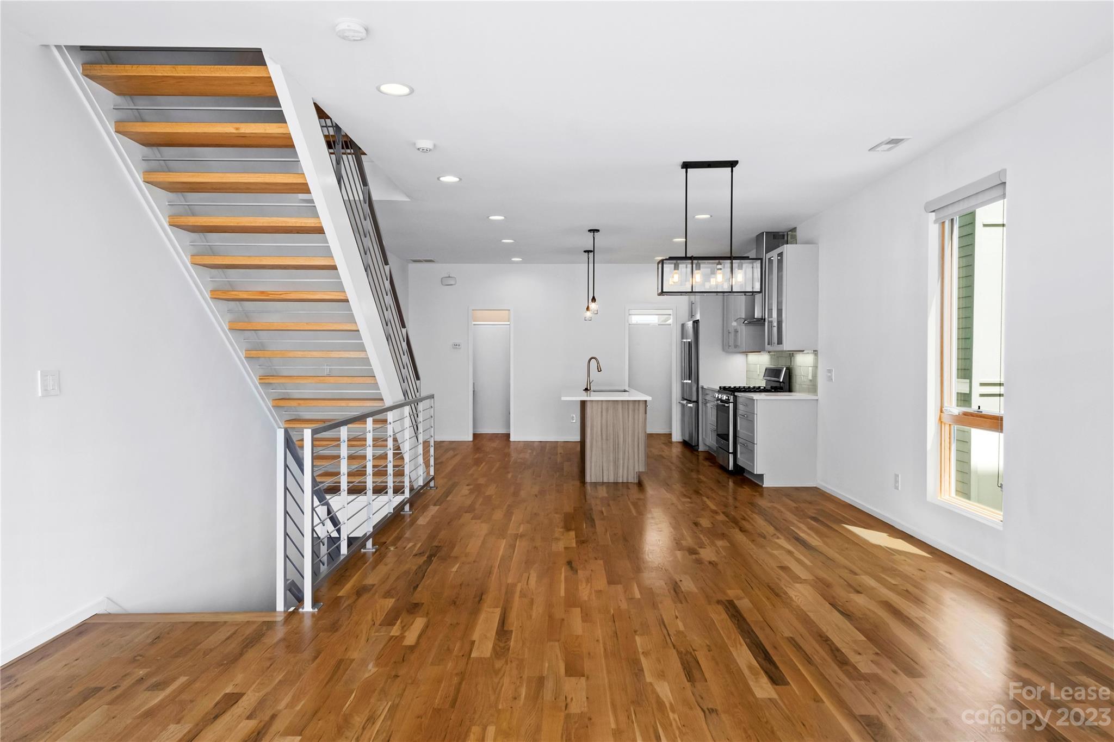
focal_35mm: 24
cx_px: 557
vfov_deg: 53.1
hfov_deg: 73.7
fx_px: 743
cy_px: 371
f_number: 7.1
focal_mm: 24
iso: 2500
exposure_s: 1/80
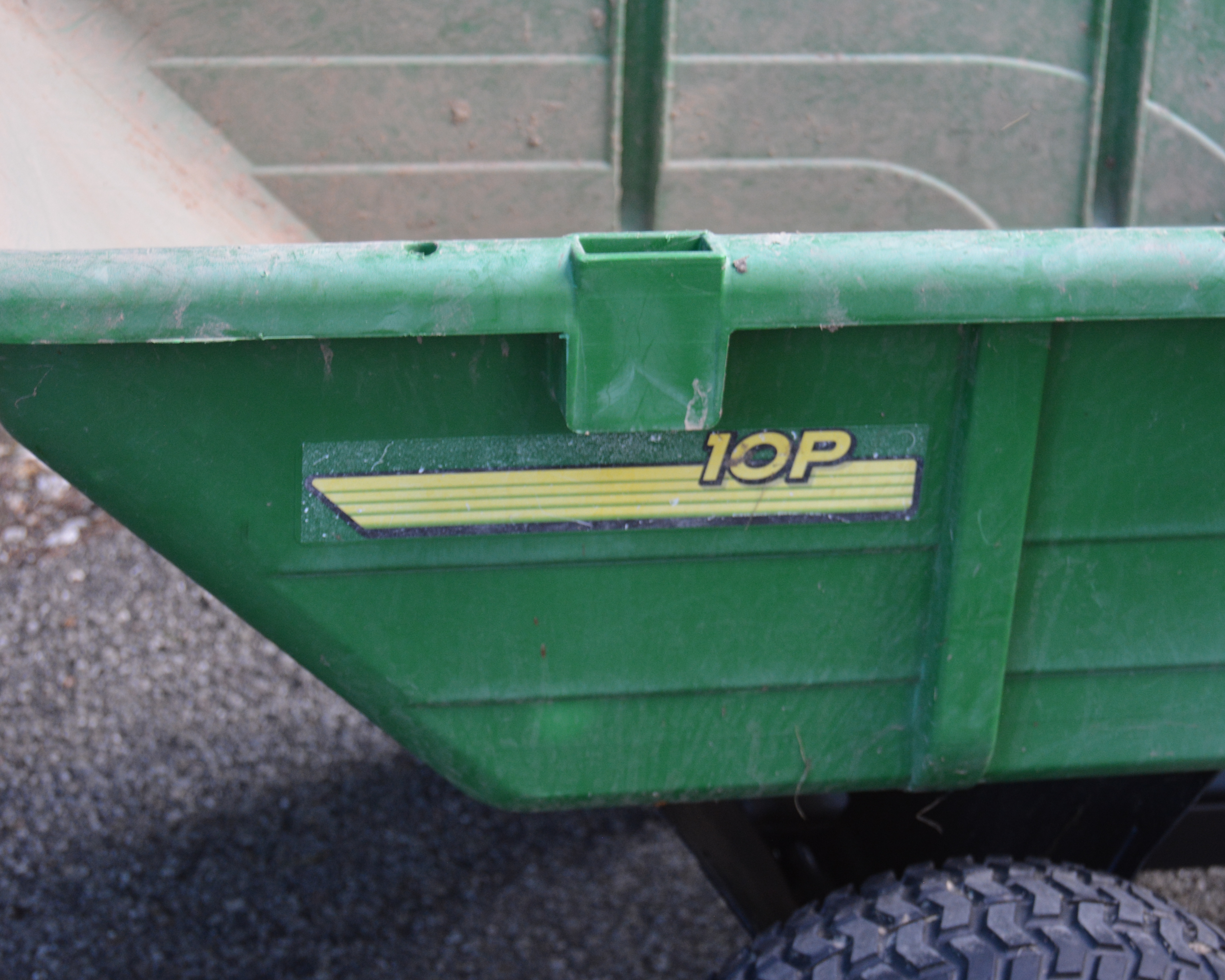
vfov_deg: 18.1
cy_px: 473
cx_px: 760
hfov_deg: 22.4
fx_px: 3082
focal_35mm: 85
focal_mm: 42
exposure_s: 1/60
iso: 560
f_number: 5
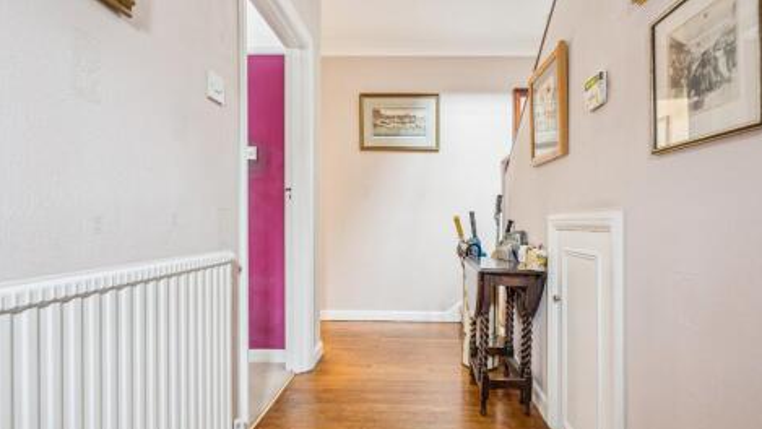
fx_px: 344
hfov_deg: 95.9
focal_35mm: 17
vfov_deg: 63.9
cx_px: 383
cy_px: 230
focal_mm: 16
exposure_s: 1.6
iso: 320
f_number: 5.6
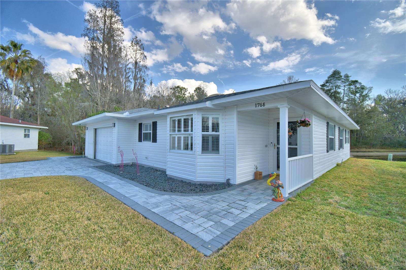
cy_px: 135
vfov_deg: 77.3
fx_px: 169
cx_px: 203
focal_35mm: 15
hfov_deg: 100.4
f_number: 4.5
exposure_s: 1/1000
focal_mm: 10
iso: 100
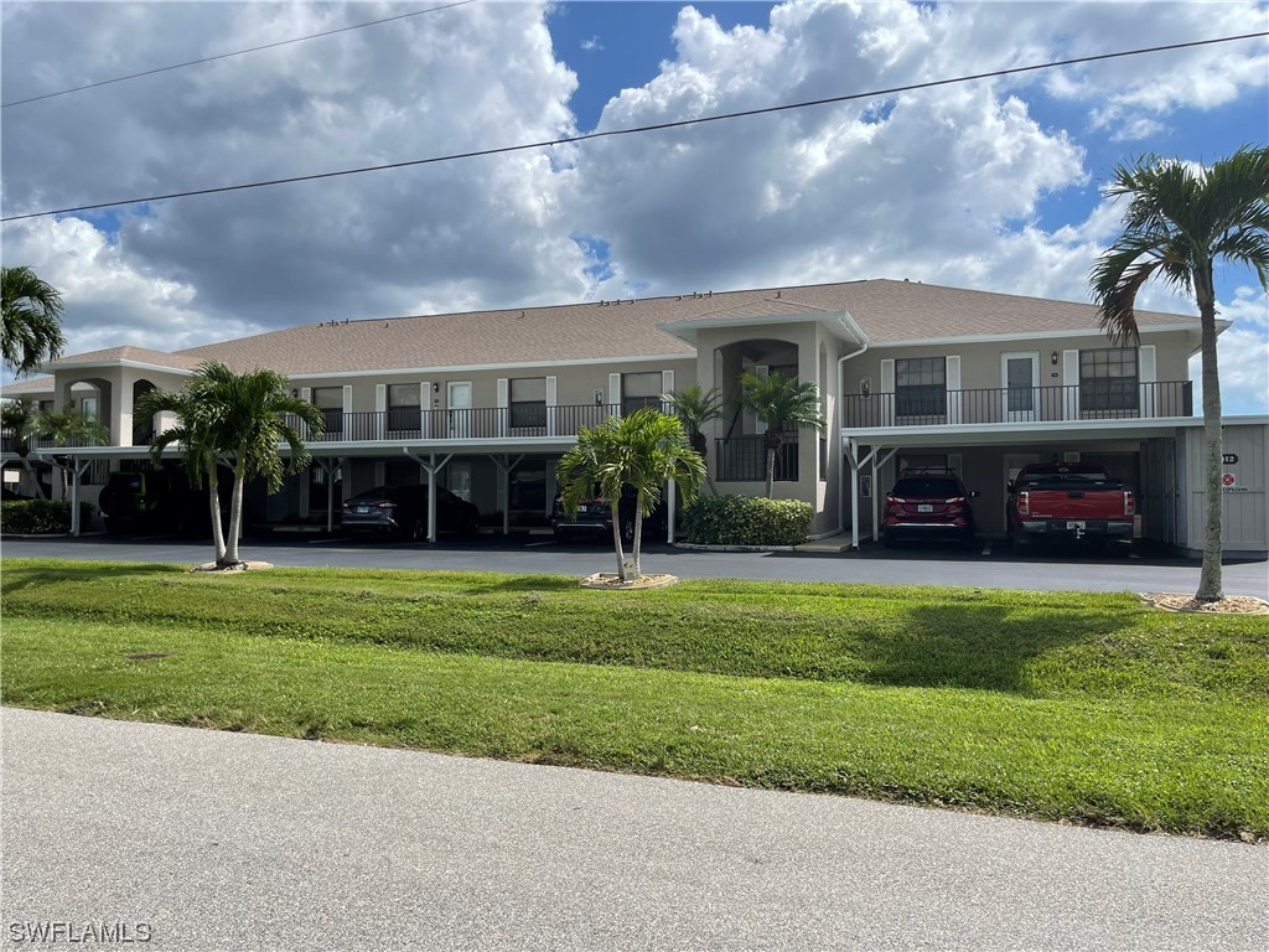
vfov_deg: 53.1
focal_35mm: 26
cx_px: 634
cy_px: 476
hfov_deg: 67.3
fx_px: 953
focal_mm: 5.1
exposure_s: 1/5618
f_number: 1.6
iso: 32
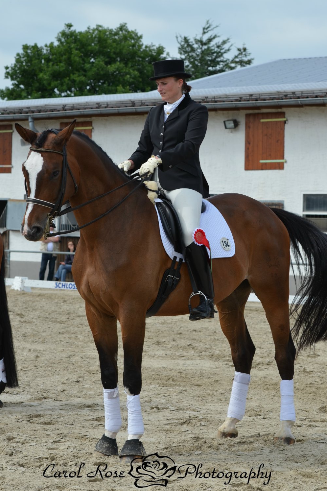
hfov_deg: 12.9
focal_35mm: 106
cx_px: 163
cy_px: 245
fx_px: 1444
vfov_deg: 19.3
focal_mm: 70
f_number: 5.6
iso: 400
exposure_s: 1/1600
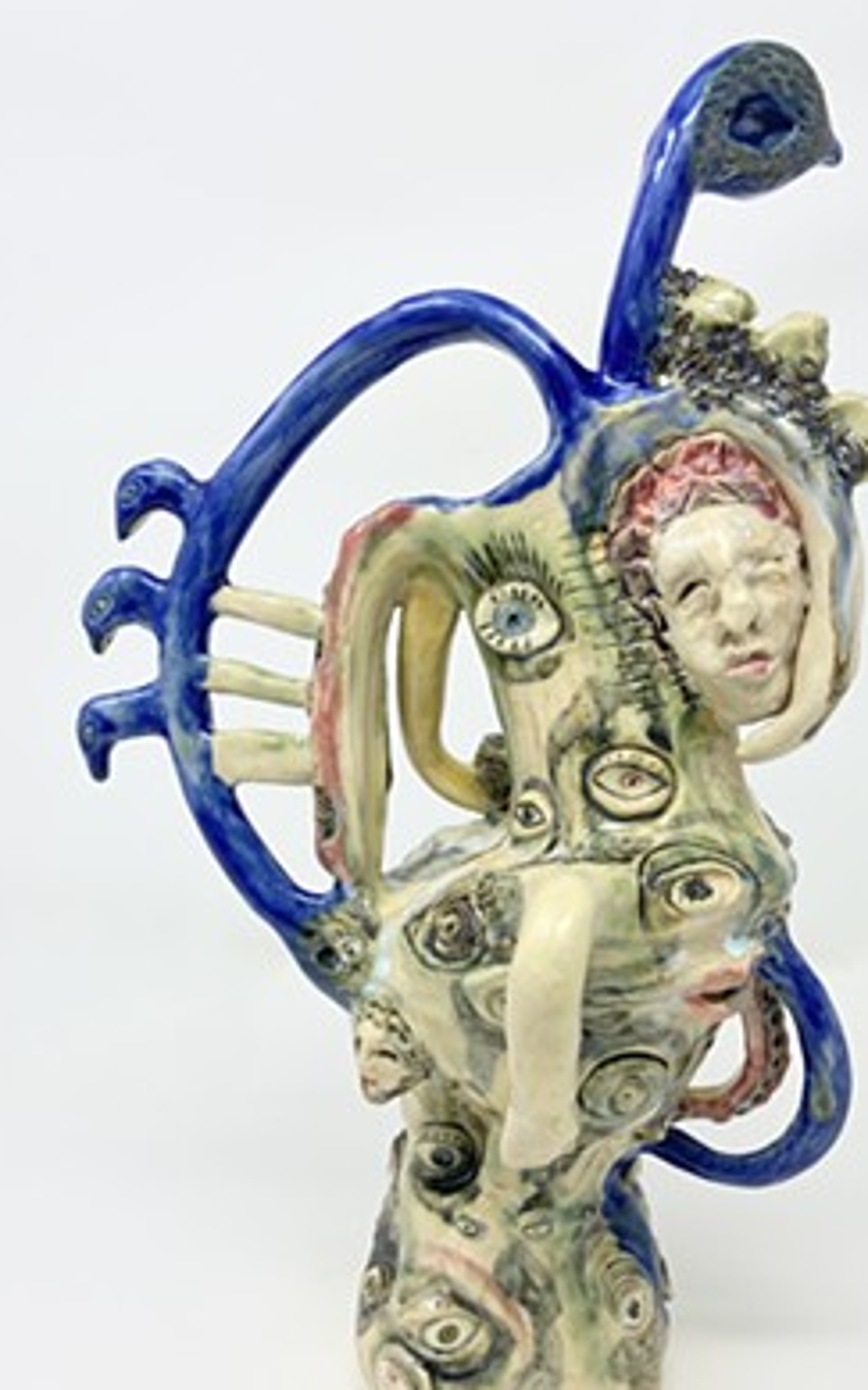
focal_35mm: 34
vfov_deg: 56.6
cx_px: 504
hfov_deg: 37.2
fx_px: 1287
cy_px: 768
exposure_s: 1/267
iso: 32
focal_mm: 4.2
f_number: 1.8
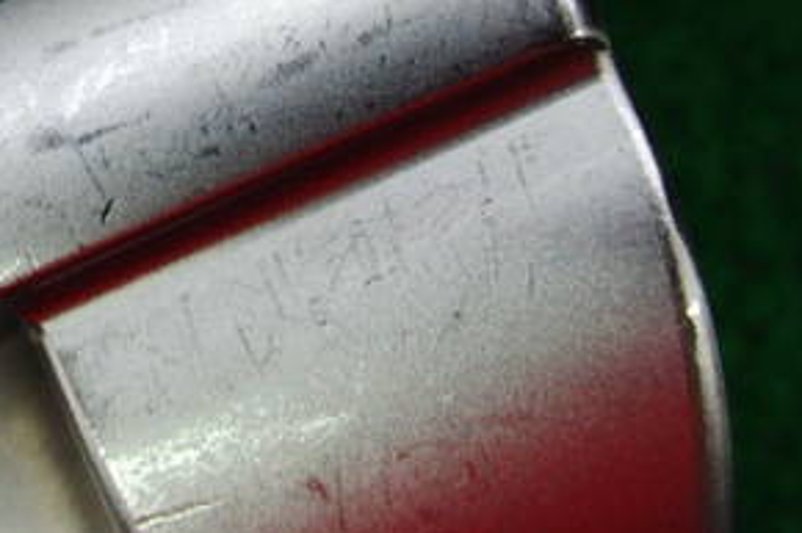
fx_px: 1892
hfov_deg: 23.5
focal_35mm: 85
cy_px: 108
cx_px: 149
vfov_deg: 15.9
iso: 250
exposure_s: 1/80
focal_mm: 6.42
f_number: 3.6
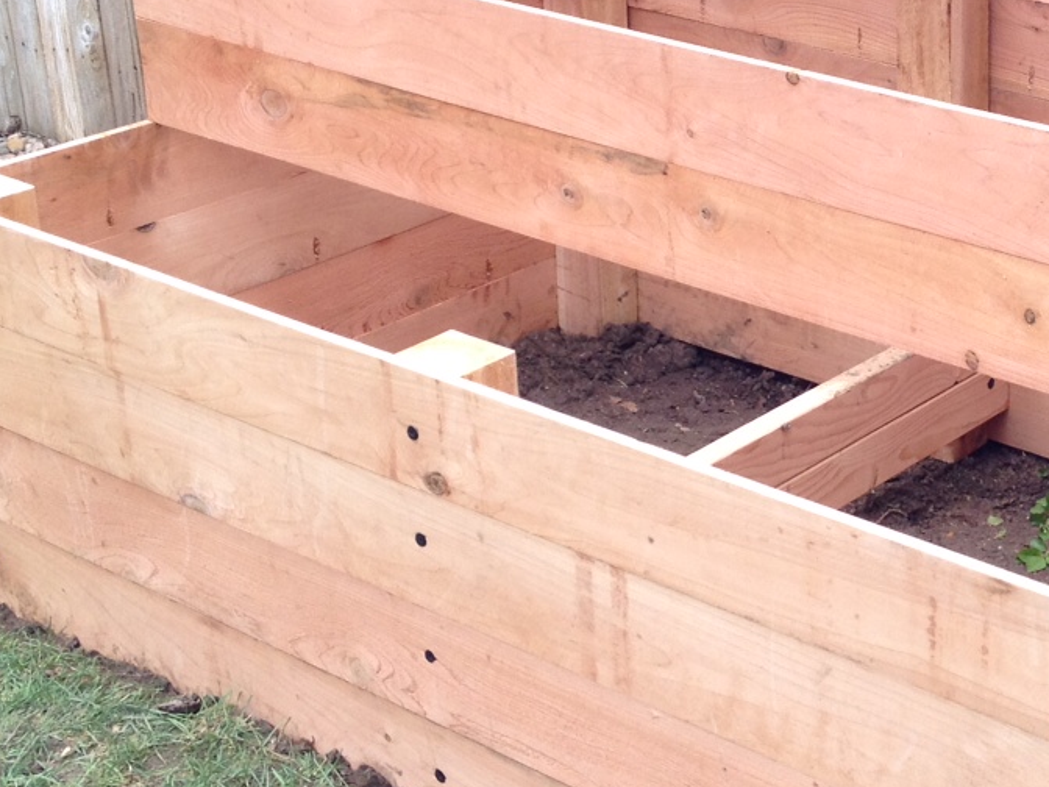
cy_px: 226
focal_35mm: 85
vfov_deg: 17.3
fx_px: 2576
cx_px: 912
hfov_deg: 22.5
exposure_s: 1/201
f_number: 2.4
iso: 50
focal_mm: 4.28
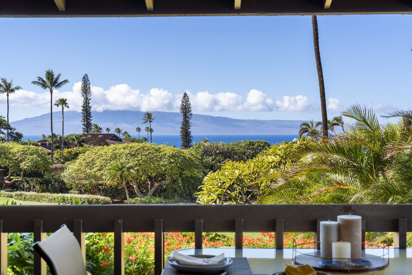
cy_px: 138
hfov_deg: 38.9
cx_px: 206
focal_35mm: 51
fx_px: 584
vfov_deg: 26.5
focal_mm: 51
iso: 100
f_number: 8
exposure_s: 1/200
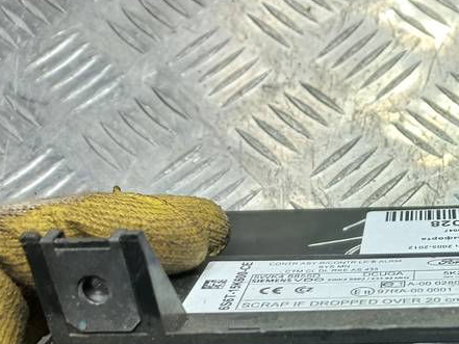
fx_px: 769
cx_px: 427
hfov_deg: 31.4
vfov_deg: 23.5
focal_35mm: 58
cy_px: 387
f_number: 1.8
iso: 50
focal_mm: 4.6
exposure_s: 1/50
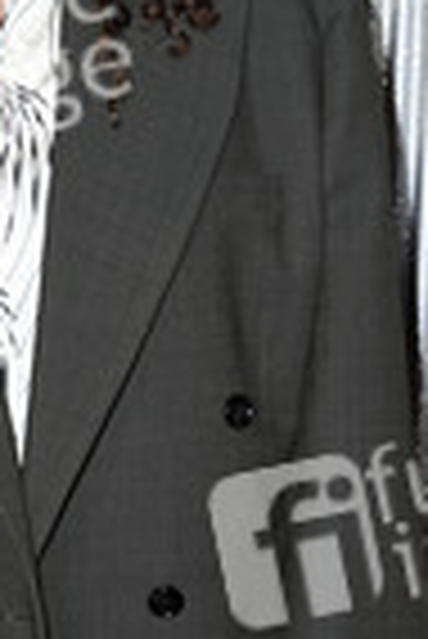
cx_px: 32
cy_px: 297
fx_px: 3095
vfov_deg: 11.8
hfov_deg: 7.9
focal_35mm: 174
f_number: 5.6
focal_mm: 62
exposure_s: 1/250
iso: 1250
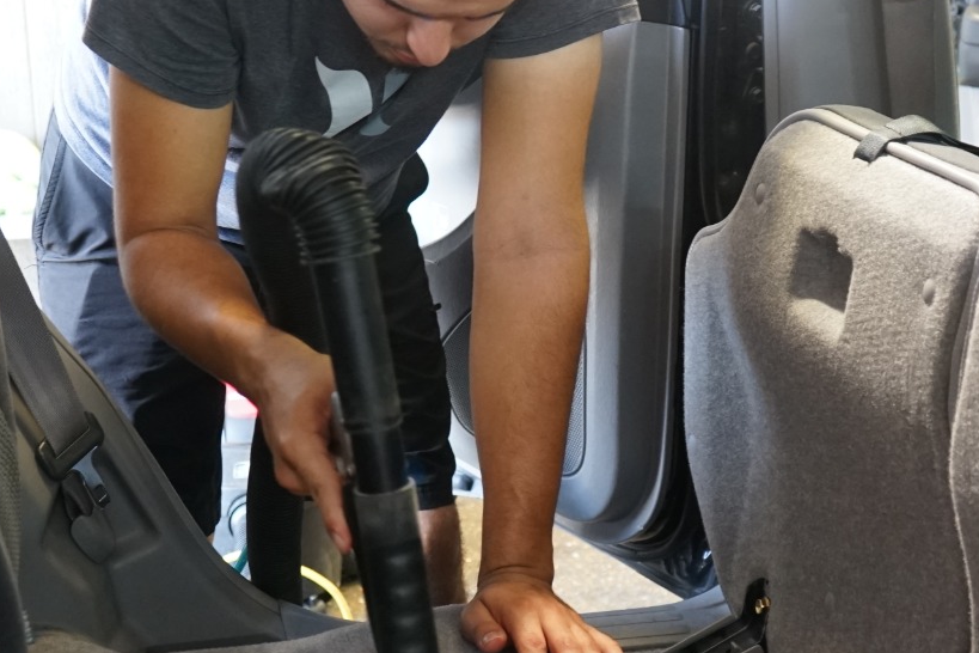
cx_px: 475
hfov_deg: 29.7
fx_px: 1849
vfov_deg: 20.0
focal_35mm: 68
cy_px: 316
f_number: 4
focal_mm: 29
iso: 1600
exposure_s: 1/50
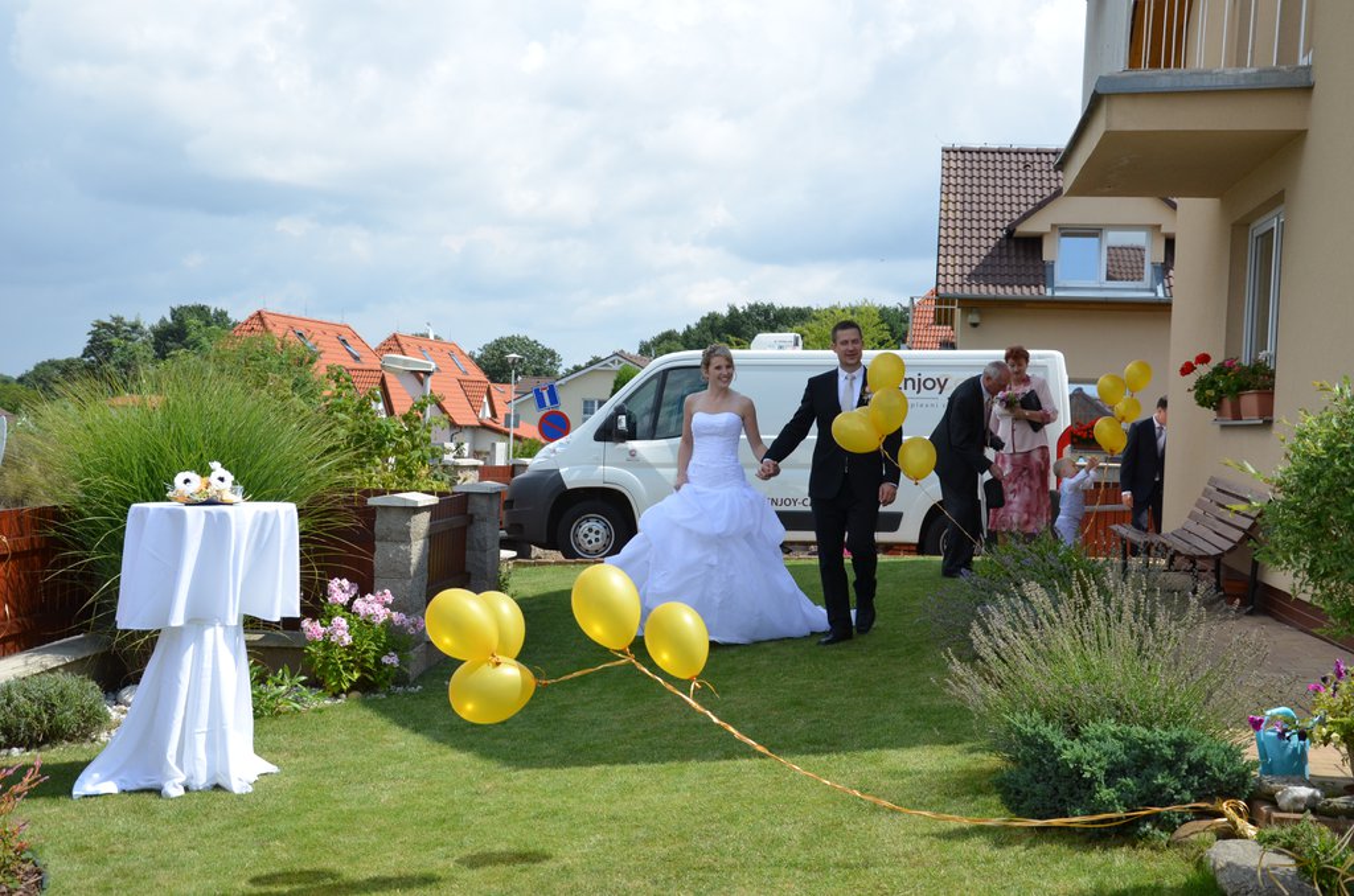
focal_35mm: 48
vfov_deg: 27.9
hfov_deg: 41.2
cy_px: 448
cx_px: 677
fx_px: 1801
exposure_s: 1/1600
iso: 500
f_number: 7.1
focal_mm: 32
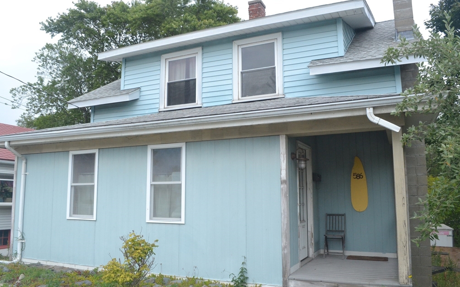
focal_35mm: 28
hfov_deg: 66.5
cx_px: 231
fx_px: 351
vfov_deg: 44.5
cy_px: 145
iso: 1600
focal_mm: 18
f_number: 9
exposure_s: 1/320
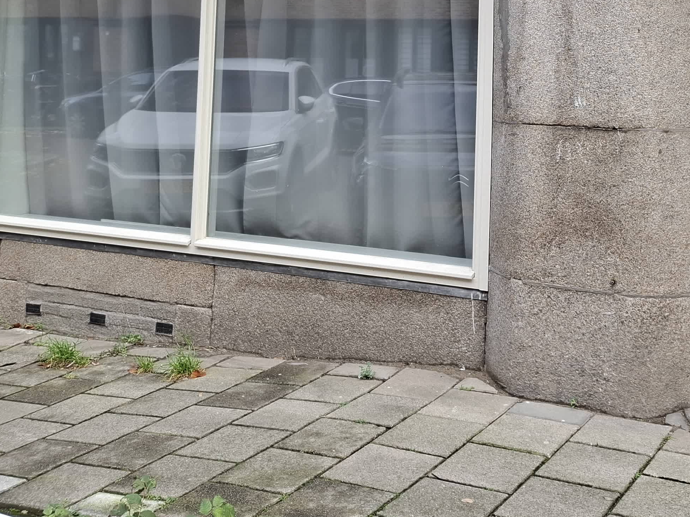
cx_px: 503
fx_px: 957
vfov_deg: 28.5
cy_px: 5
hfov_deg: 38.8
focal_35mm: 48
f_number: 1.8
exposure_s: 1/100
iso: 50
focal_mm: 5.5
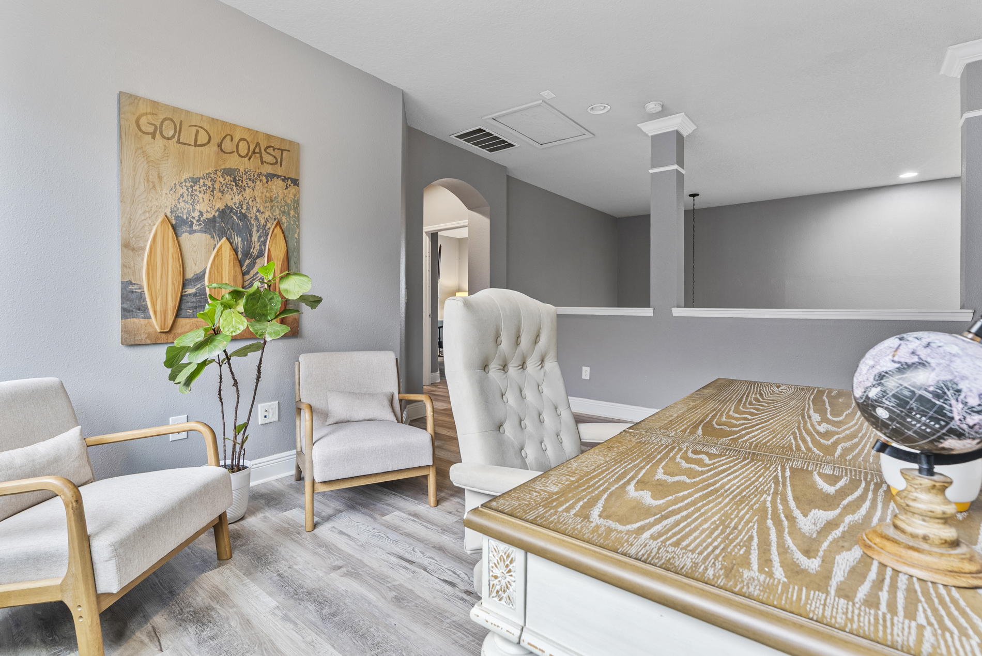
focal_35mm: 16
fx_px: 437
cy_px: 328
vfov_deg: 73.8
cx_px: 491
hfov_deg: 96.7
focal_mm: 16
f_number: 9
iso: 250
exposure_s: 1.3
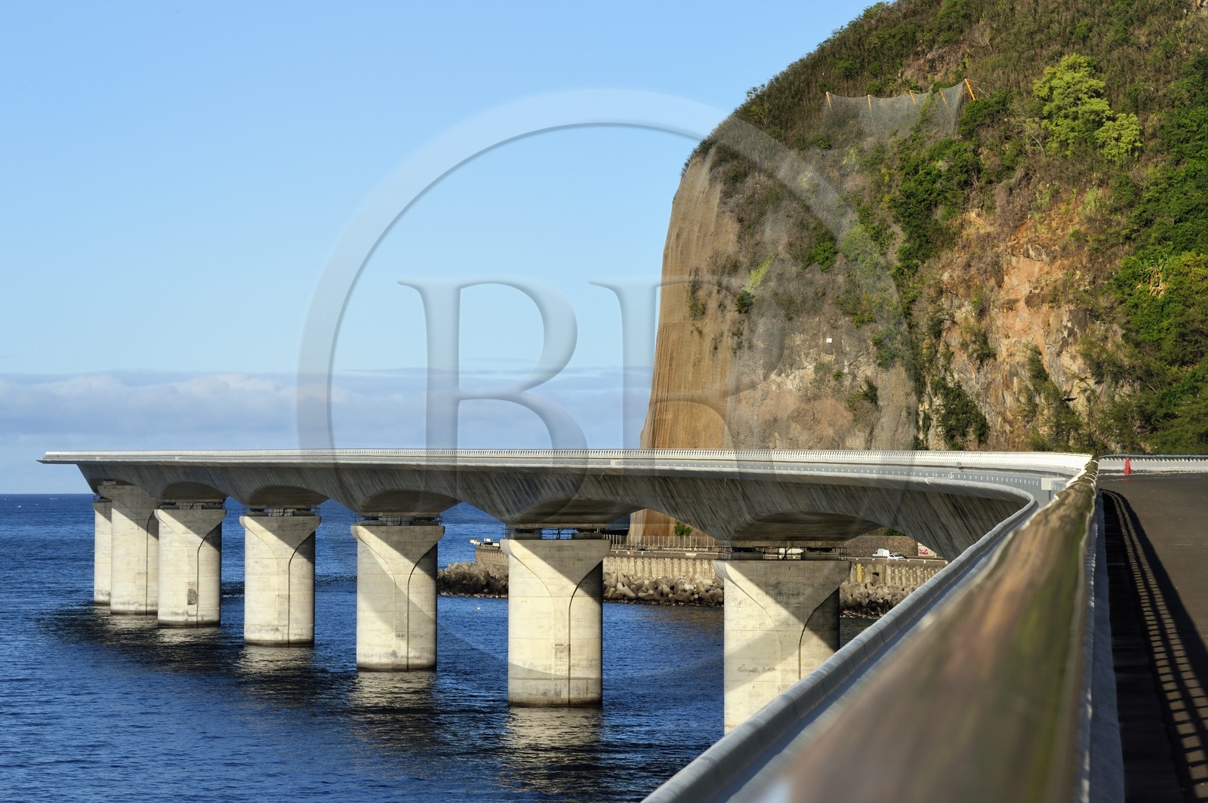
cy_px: 402
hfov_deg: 12.1
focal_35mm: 170
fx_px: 5700
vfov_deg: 8.1
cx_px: 604
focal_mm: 170
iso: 200
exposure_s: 1/250
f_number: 16
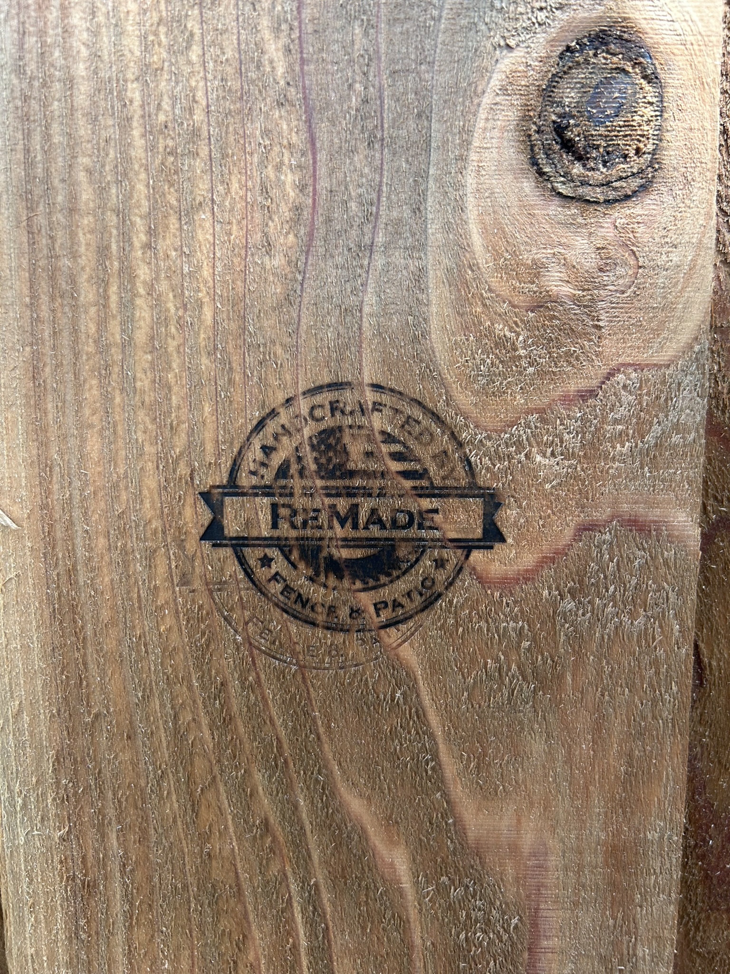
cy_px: 487
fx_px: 731
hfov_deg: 53.1
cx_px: 365
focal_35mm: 26
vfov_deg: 67.3
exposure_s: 1/121
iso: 64
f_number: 1.5
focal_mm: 5.7
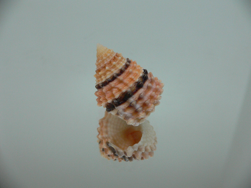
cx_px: 126
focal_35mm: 35
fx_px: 254
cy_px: 94
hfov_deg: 52.6
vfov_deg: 40.7
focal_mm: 4.6
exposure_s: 1/60
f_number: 2.8
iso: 200
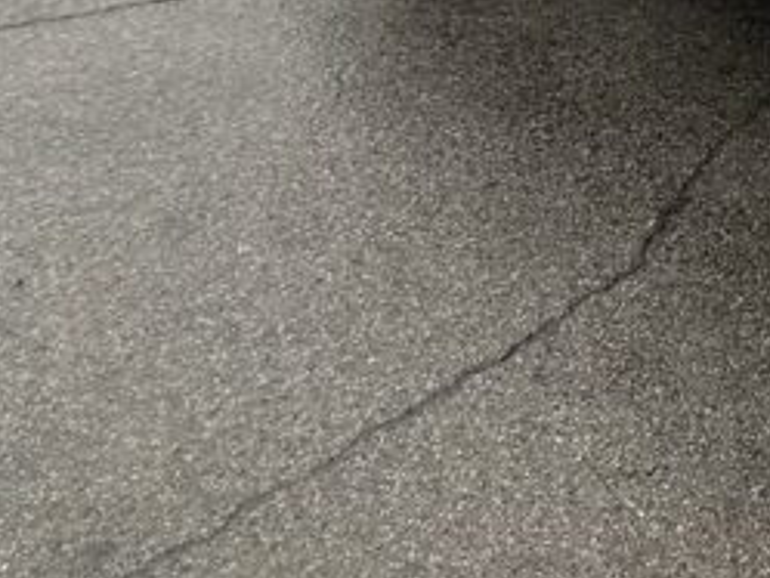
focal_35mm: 107
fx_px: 2381
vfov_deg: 13.1
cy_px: -303
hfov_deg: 17.2
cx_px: 1024
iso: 50
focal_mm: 5.7
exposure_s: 1/493
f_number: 1.5
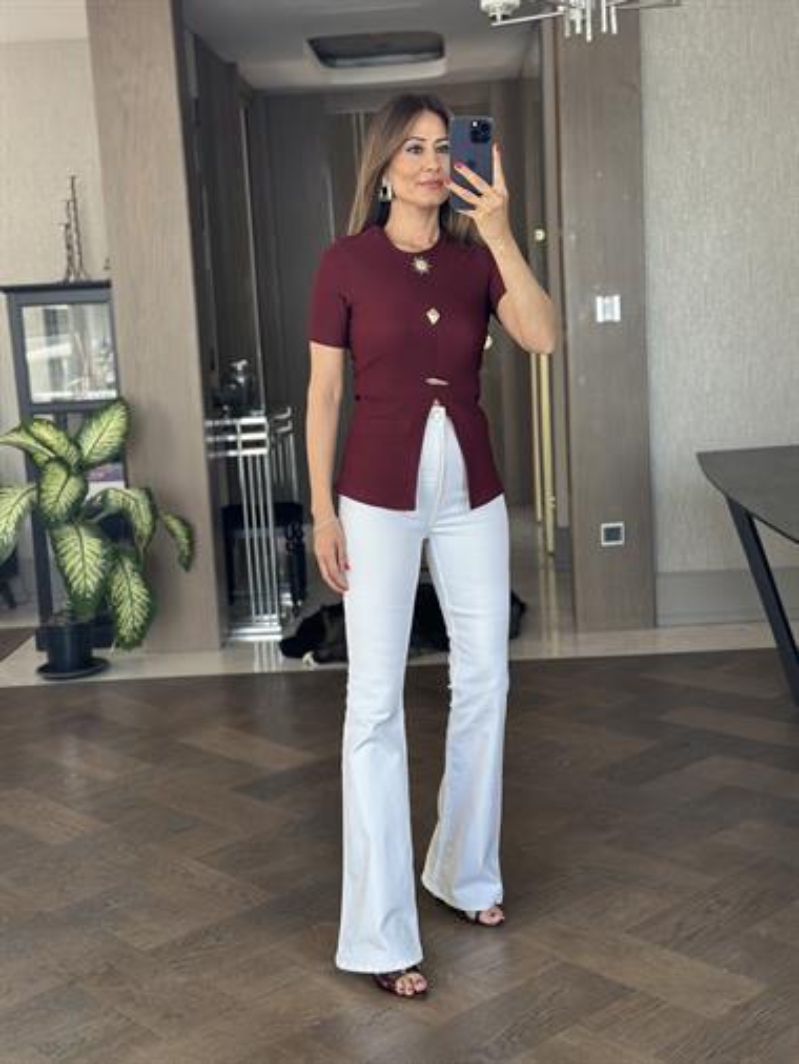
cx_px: 400
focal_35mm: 48
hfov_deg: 30.3
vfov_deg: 39.6
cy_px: 532
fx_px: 1476
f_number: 1.78
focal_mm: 6.86
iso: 125
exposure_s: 1/121
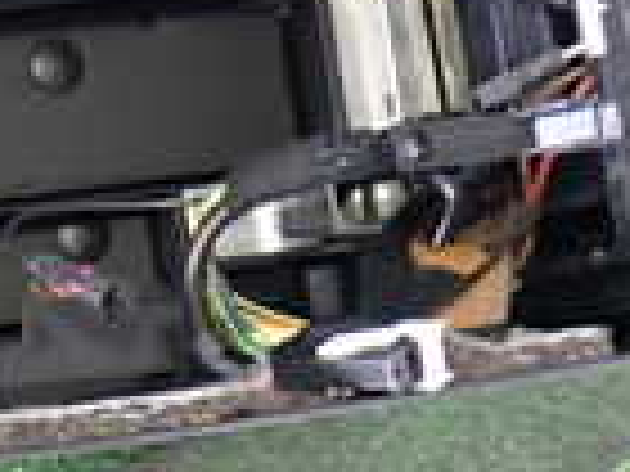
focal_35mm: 129
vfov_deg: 11.5
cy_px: 153
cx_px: -284
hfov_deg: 14.4
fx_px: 2348
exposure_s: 1/30
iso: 400
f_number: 2.3
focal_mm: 5.4
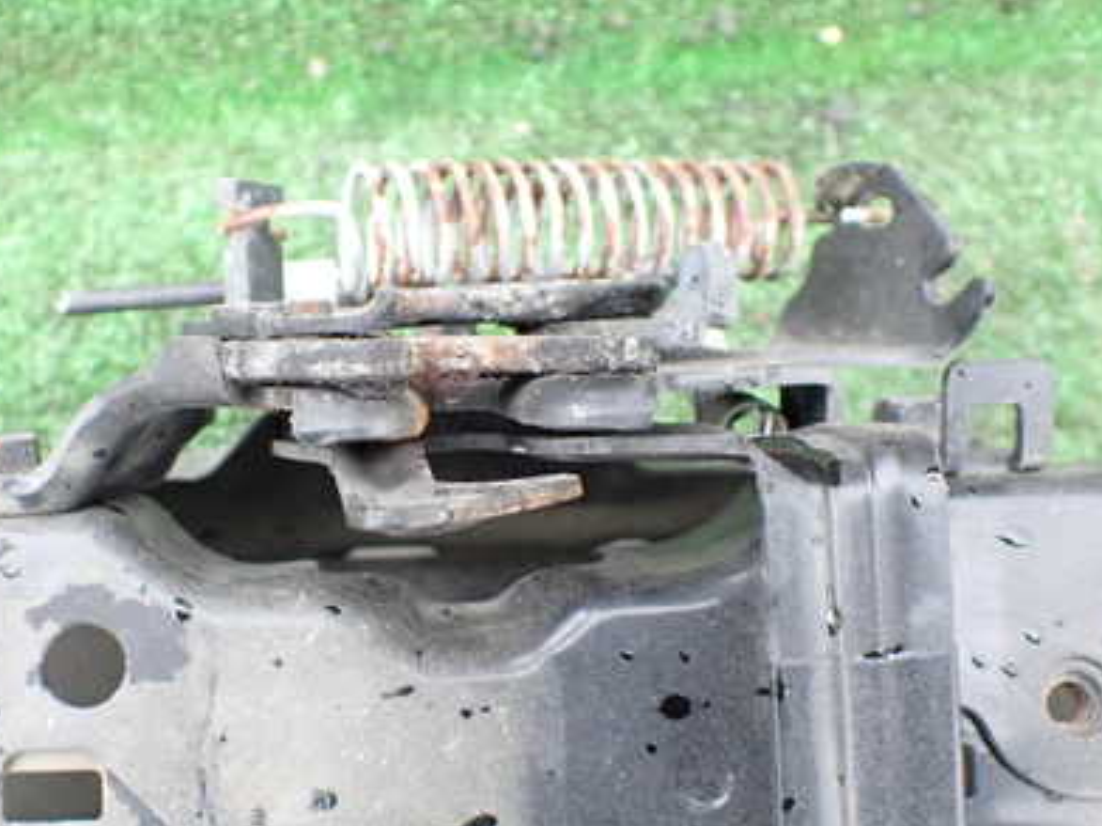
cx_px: 397
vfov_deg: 31.4
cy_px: 496
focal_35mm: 46
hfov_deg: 40.9
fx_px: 1464
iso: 200
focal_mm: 5.4
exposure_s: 1/125
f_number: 2.3
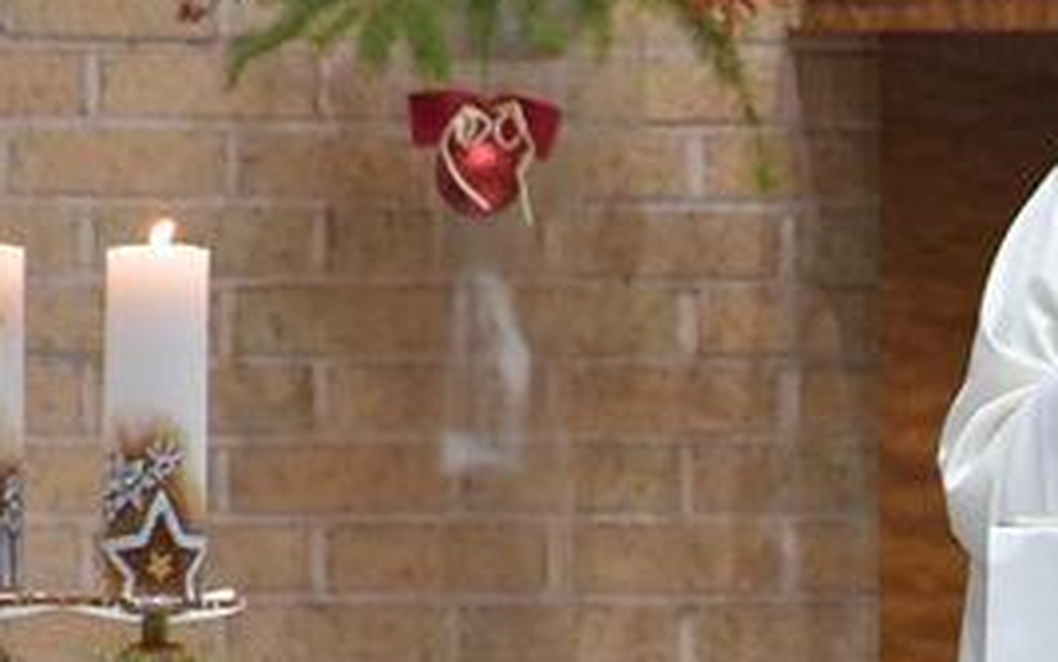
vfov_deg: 1.1
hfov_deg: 1.8
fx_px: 33079
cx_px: 1343
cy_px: 1041
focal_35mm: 1147
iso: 5000
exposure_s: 1/200
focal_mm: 300
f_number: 5.6
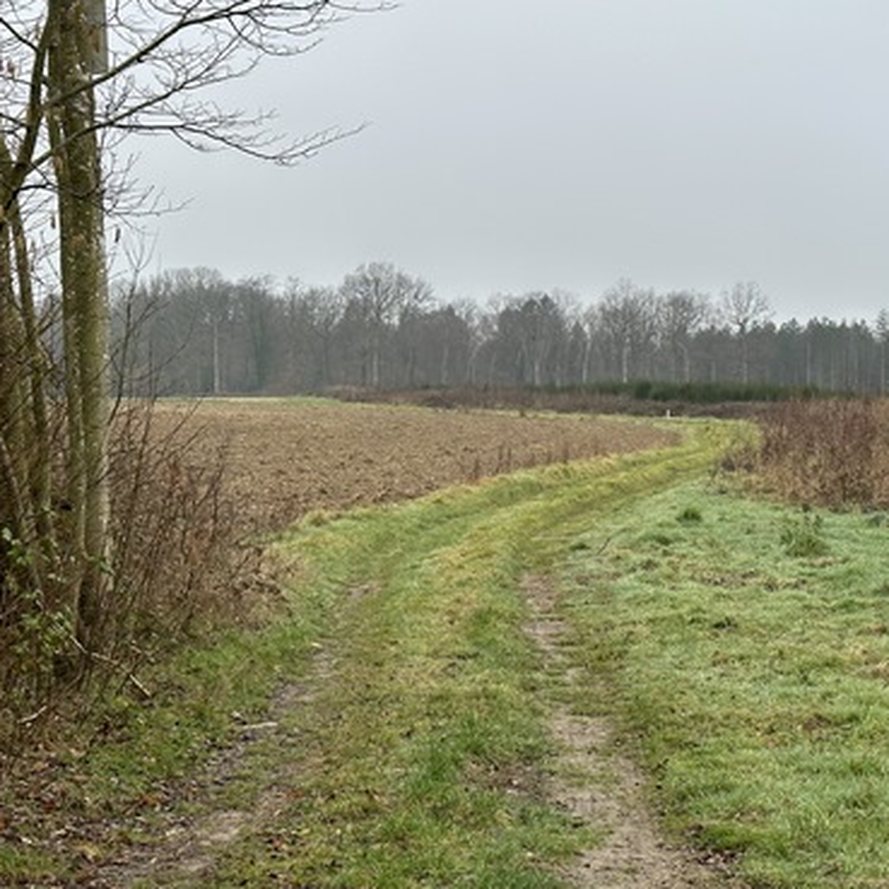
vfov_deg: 25.0
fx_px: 2005
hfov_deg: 25.0
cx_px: 525
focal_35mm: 69
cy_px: 402
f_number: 1.78
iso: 64
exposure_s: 1/756
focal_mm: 6.86
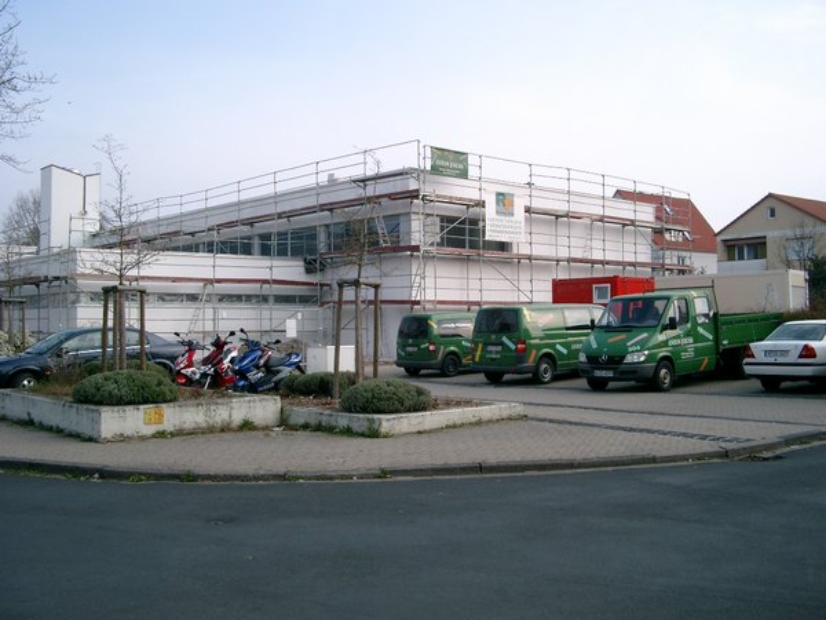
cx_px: 413
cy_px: 310
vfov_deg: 38.7
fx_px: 883
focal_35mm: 37
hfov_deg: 50.1
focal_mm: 7.6
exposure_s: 1/320
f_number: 5
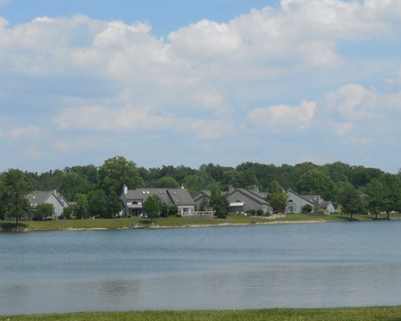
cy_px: 106
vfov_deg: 15.7
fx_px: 1163
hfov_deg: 19.6
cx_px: 218
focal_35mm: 98
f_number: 4.5
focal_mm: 7.8
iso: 125
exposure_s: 1/2000
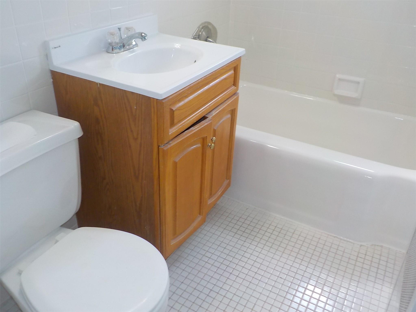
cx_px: 208
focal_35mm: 30
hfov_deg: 60.0
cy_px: 156
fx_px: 361
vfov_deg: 46.8
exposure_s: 1/30
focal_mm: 4.1
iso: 200
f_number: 3.3
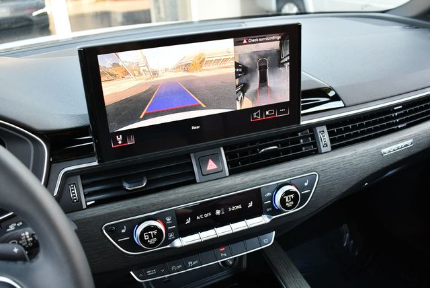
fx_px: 430
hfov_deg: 53.1
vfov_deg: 36.9
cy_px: 144
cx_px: 215
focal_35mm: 36
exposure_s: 1/125
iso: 800
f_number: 3.5
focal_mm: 18
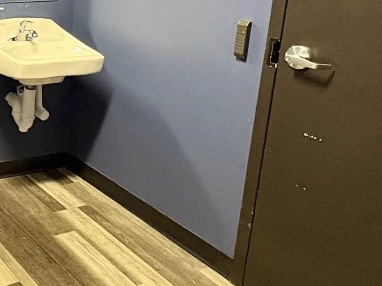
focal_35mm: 47
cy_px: 15
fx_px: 519
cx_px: -64
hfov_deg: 33.7
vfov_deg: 29.3
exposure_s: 1/41
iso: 640
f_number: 2.2
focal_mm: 2.22
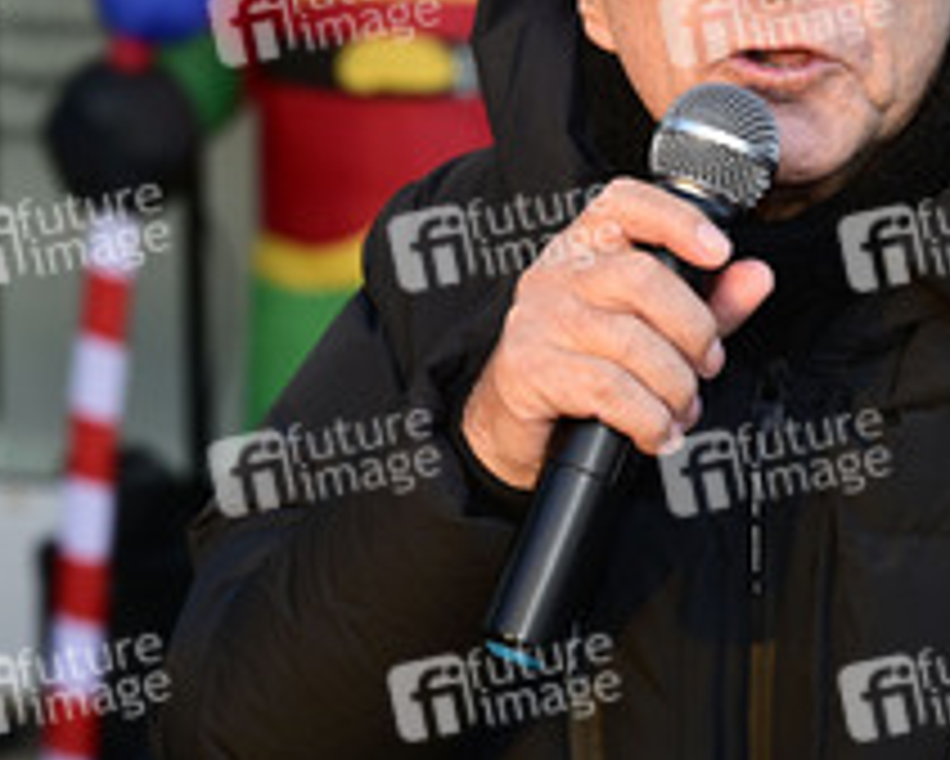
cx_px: 385
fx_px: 3938
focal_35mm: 140
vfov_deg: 11.0
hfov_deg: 13.7
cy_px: 126
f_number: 4.5
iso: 500
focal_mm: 70
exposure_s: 1/200
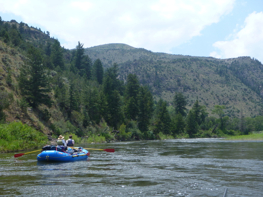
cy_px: 98
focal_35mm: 47
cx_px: 132
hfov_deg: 40.4
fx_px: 357
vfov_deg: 30.9
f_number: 4.5
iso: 100
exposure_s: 1/400
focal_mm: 8.4
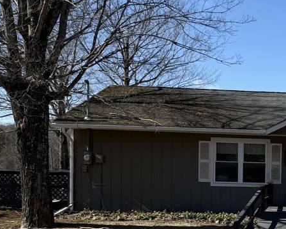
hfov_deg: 25.3
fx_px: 567
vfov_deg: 22.3
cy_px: 199
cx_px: 349
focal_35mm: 67
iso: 80
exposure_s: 1/3145
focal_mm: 6.76
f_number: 1.78
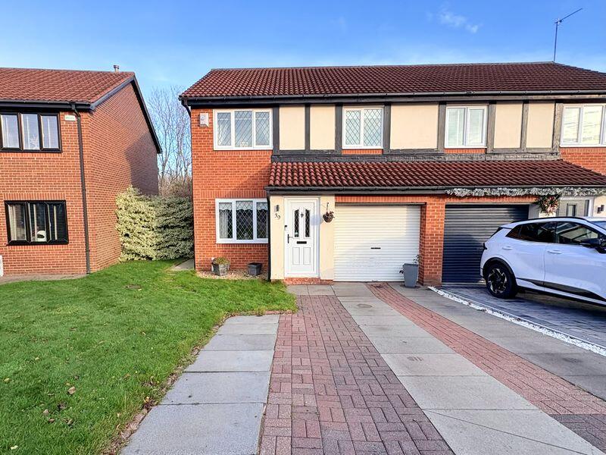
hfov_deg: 102.1
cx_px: 303
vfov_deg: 85.7
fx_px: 245
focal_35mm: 14
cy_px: 228
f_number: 2.2
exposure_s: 1/401
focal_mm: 2.22
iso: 40
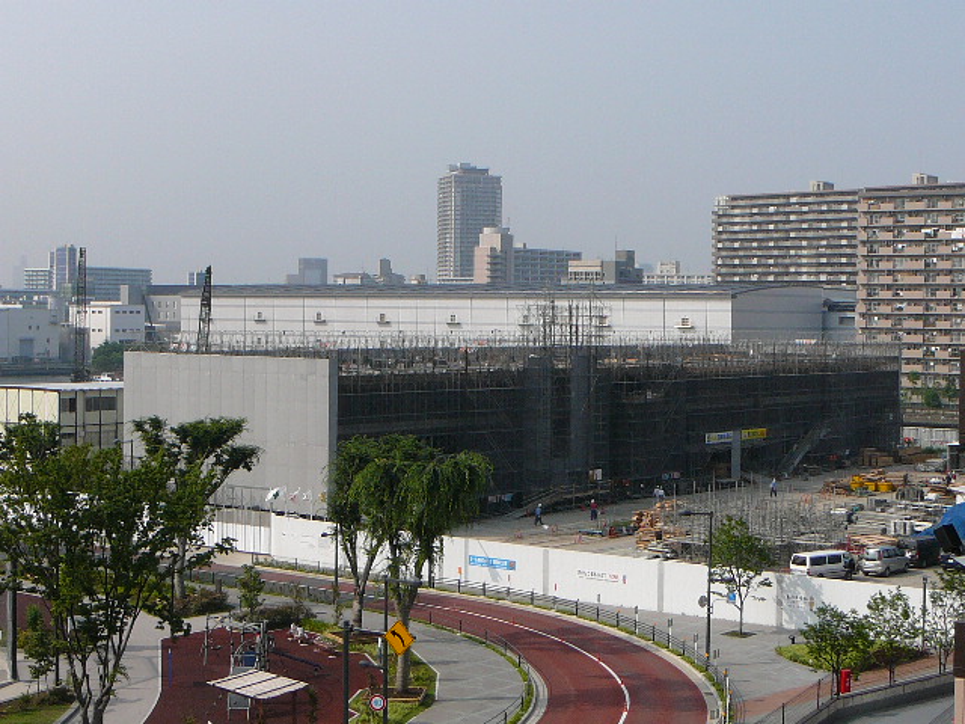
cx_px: 482
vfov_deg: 24.0
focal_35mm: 61
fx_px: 1701
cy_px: 362
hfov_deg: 31.7
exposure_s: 1/400
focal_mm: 7.3
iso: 80
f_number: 5.6
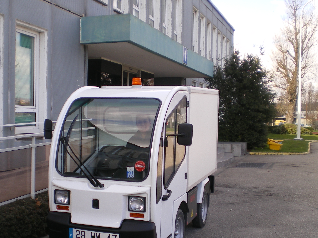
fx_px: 469
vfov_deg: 28.5
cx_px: 114
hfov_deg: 37.2
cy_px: 147
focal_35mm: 51
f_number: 3.1
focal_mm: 6.3
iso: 64
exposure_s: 1/160
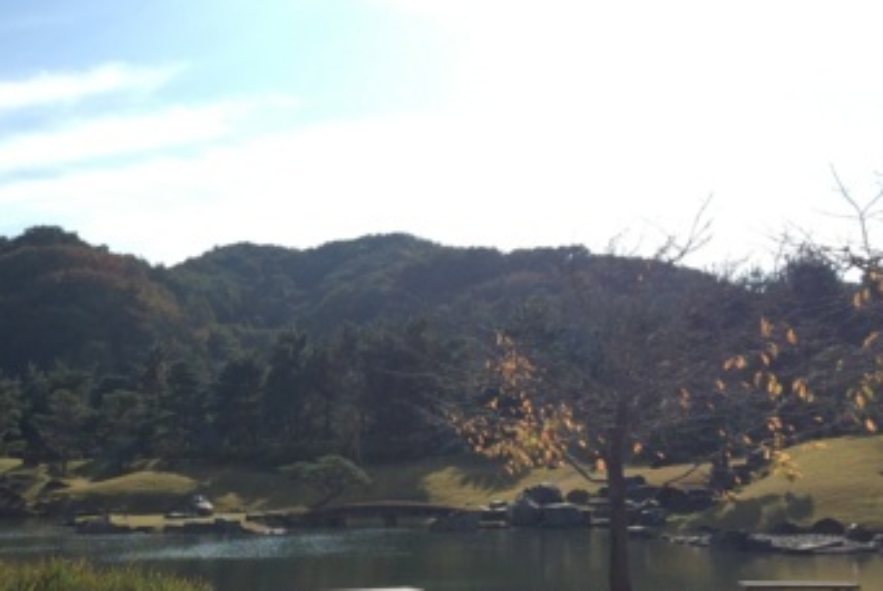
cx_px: 293
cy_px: 384
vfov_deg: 25.5
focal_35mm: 53
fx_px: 1301
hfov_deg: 37.1
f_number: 2.2
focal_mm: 4.15
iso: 32
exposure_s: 1/2083
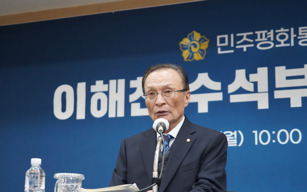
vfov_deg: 17.4
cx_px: 153
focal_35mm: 75
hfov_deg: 27.5
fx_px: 627
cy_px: 94
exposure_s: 1/160
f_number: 5.6
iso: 2500
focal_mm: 73
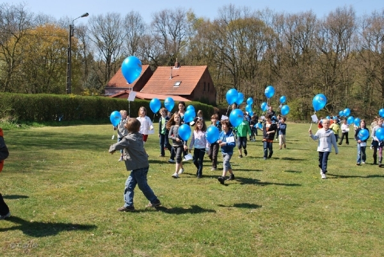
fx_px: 384
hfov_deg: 53.1
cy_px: 128
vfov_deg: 36.9
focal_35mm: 36
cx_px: 192
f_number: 7.1
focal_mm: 24
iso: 100
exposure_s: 1/200
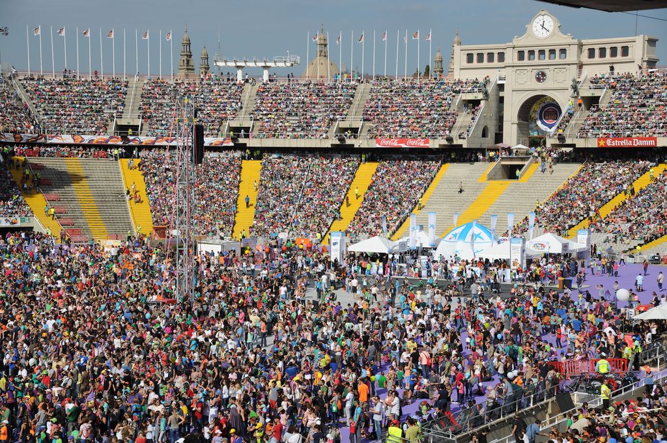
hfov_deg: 26.0
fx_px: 1444
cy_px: 222
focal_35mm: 78
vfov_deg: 17.5
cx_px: 334
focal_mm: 78
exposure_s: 1/500
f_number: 9
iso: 160
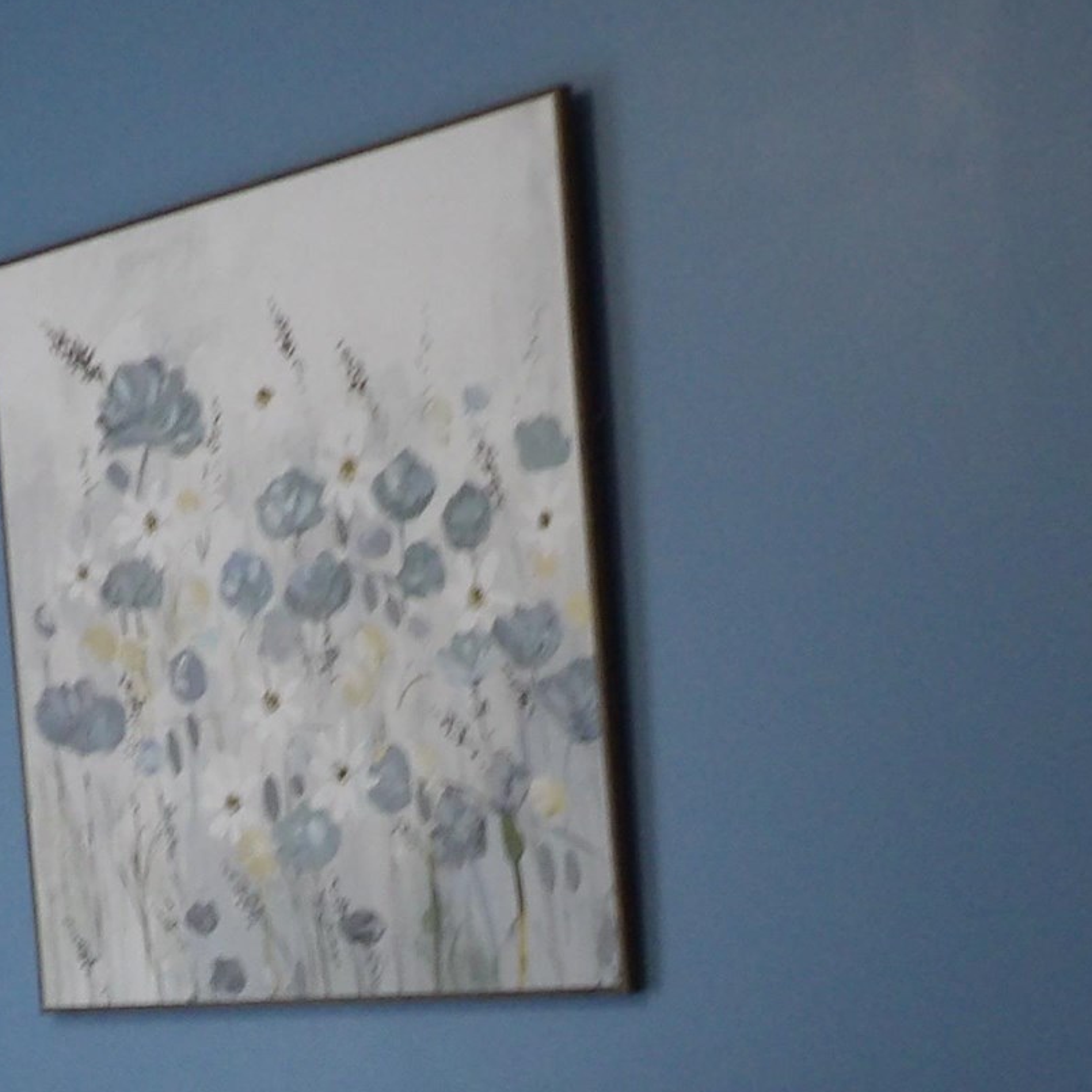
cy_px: 1156
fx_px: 2891
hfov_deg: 21.2
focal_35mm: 81
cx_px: 250
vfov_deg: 20.5
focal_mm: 4.3
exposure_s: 1/18
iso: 200
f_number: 3.2
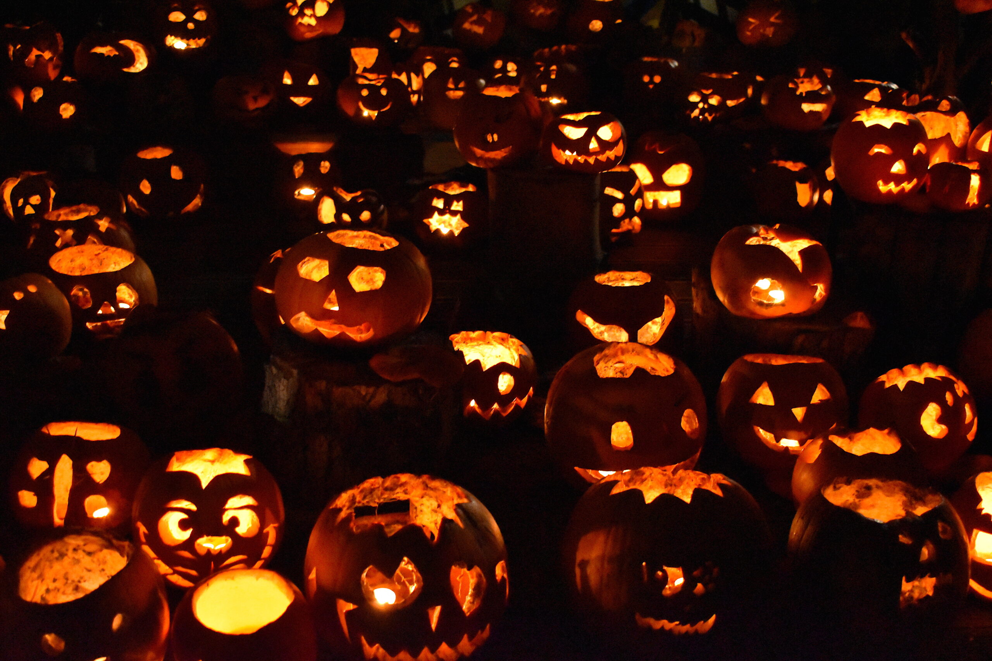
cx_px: 496
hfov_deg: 51.3
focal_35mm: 38
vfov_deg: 35.5
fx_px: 1033
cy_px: 330
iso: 12800
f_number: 4
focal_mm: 25
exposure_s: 1/40
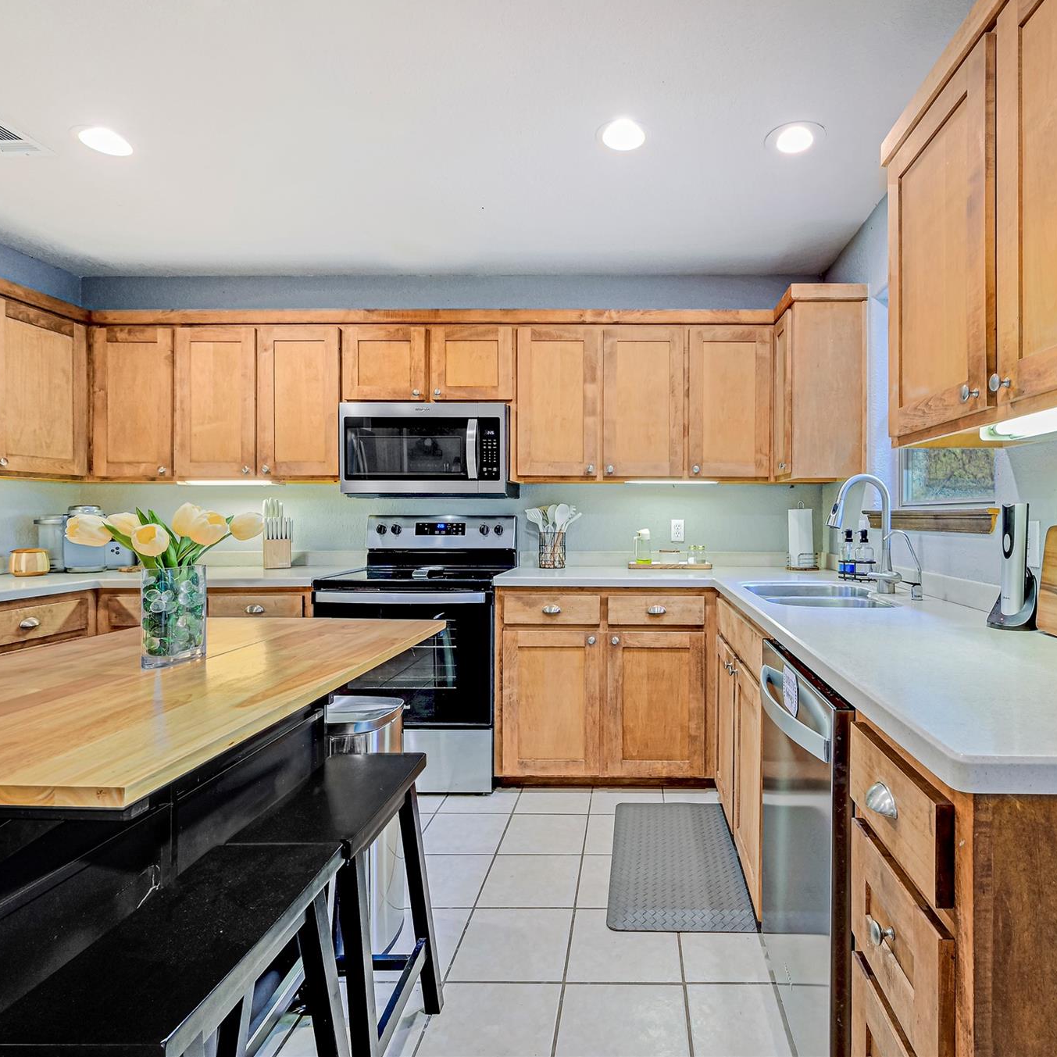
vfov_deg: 80.7
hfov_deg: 79.9
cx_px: 629
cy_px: 526
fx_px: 622
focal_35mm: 18
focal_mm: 14
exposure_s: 1/15
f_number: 8
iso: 1250
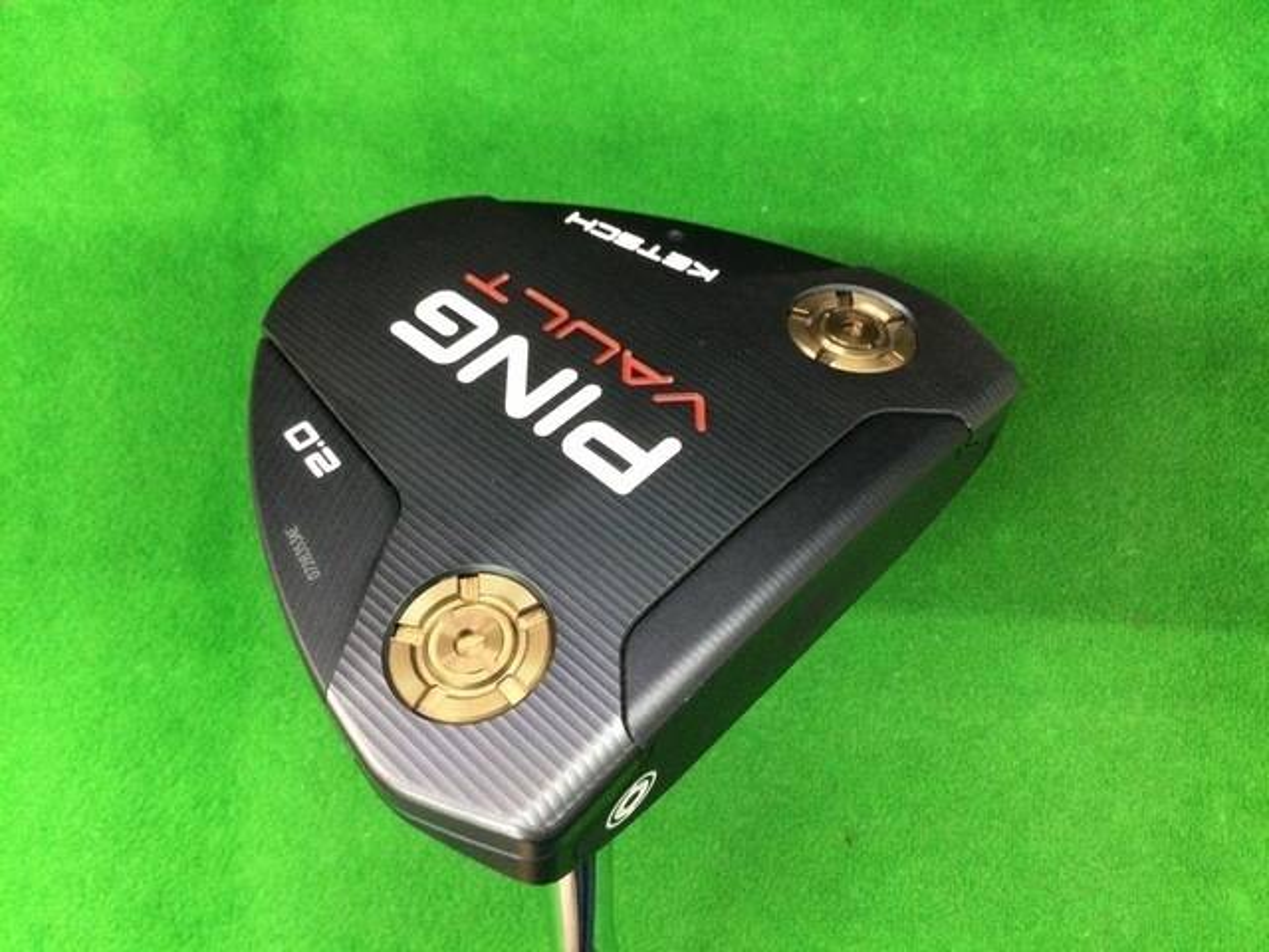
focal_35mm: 31
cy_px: 476
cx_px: 634
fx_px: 1136
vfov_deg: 45.4
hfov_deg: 58.4
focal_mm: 3.3
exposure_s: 1/24
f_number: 2.4
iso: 250
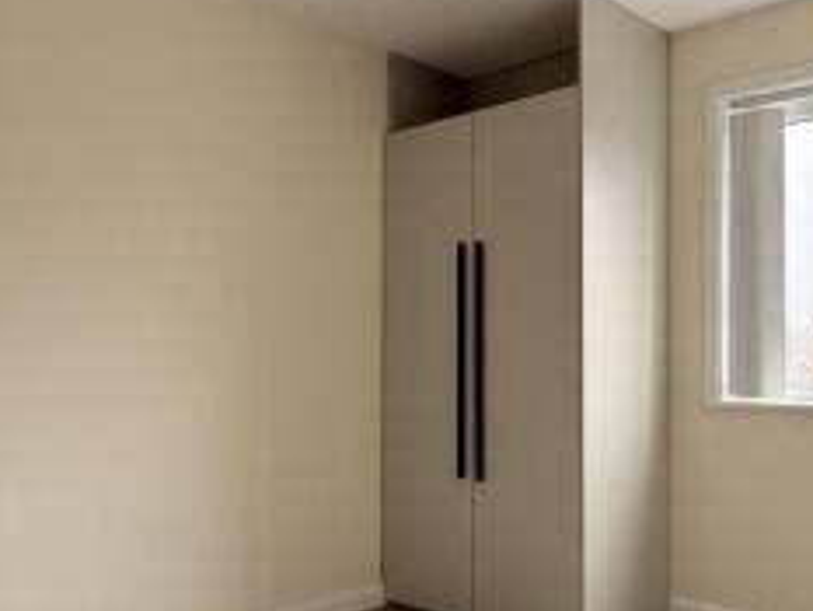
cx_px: 539
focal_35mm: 35
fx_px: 822
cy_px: 347
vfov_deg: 40.6
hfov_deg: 51.7
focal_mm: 2.22
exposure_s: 1/99
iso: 100
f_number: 2.2
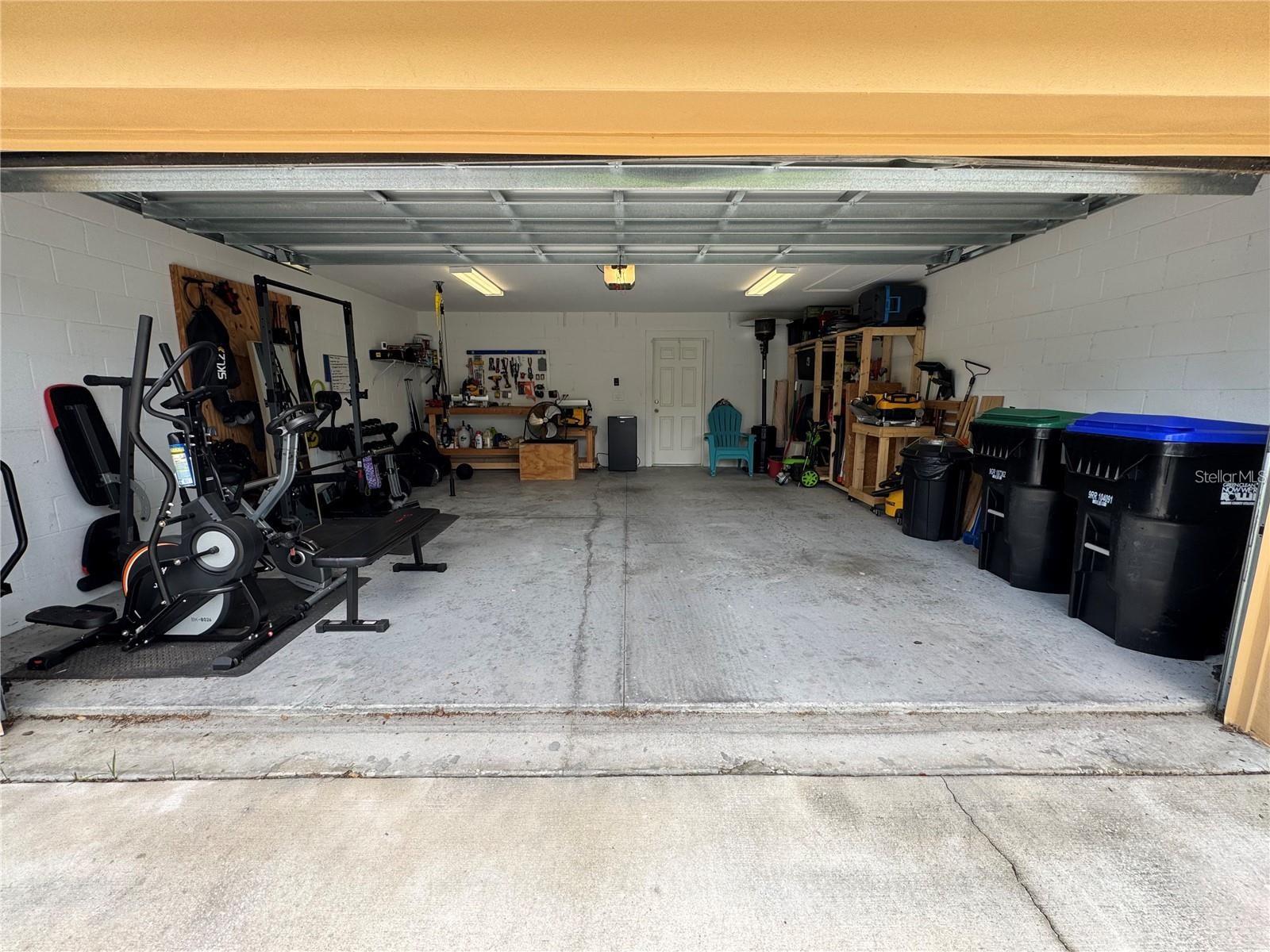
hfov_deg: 102.1
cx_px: 635
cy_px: 476
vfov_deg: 85.7
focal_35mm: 14
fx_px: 514
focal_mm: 2.22
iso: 40
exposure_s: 1/161
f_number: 2.2
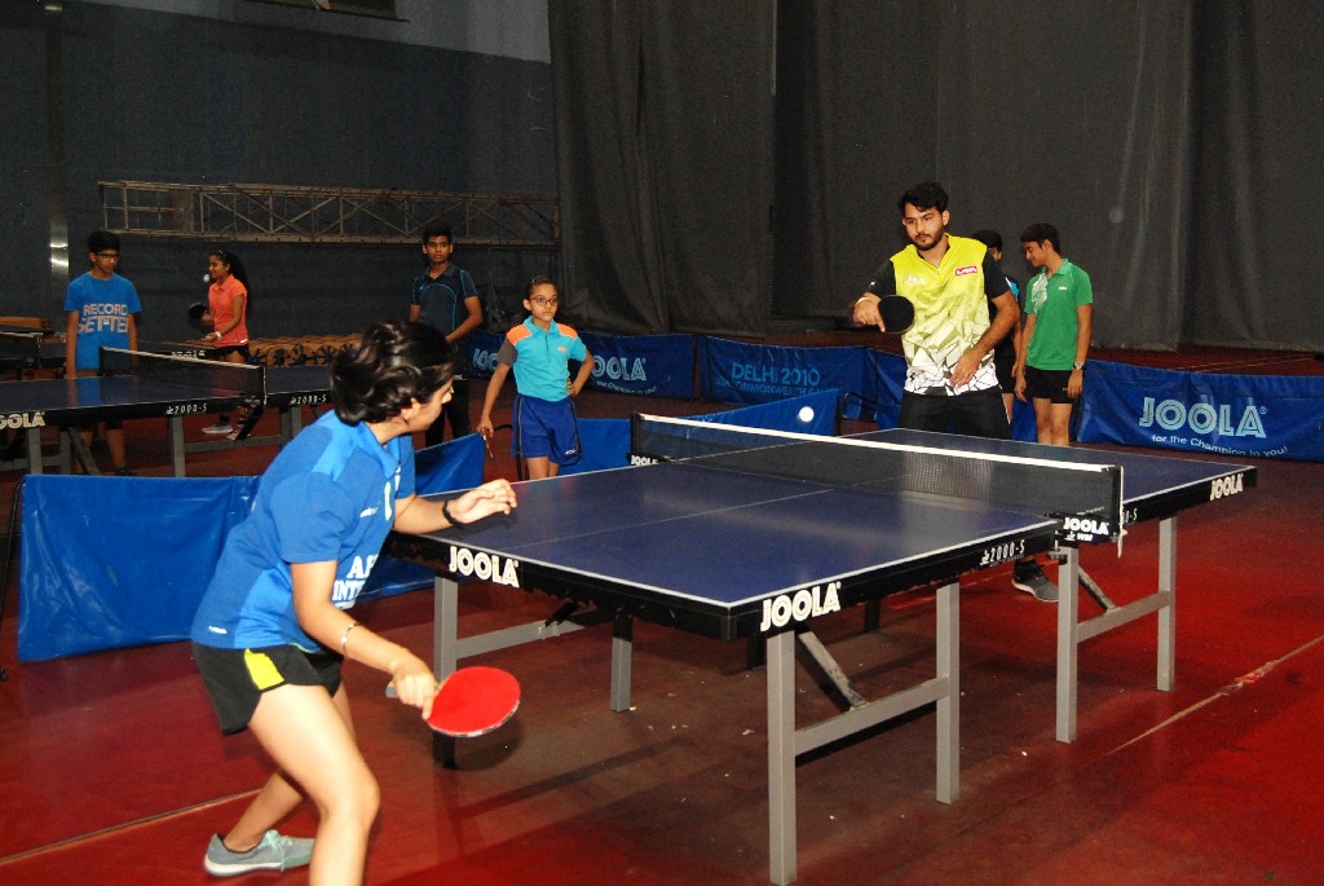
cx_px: 662
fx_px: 1215
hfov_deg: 57.2
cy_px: 443
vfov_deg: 40.1
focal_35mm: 33
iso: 800
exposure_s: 1/100
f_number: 5
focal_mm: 22
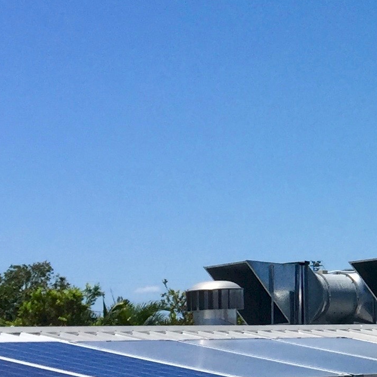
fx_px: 1454
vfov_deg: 14.8
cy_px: 232
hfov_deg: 13.2
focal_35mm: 118
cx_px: 696
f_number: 2.2
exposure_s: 1/3300
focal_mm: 4.2
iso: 32
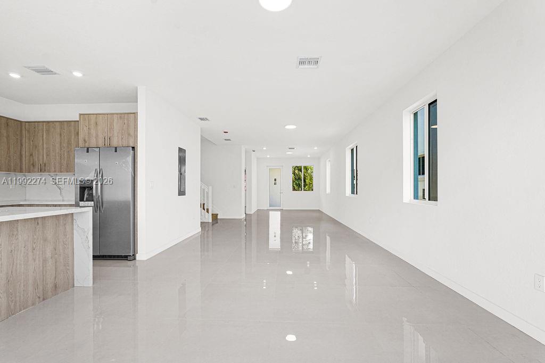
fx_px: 242
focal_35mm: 16
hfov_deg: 96.8
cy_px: 182
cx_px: 272
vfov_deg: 73.7
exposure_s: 1/30
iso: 400
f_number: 7.1
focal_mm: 16
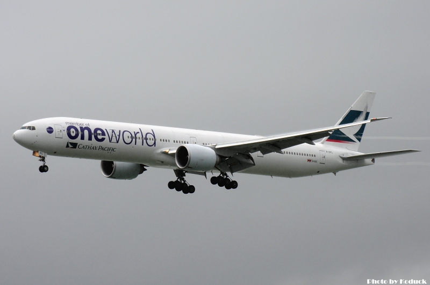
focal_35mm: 360
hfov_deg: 5.7
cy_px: 142
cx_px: 215
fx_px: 4294
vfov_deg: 3.8
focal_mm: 240
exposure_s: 1/640
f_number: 4.8
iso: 200
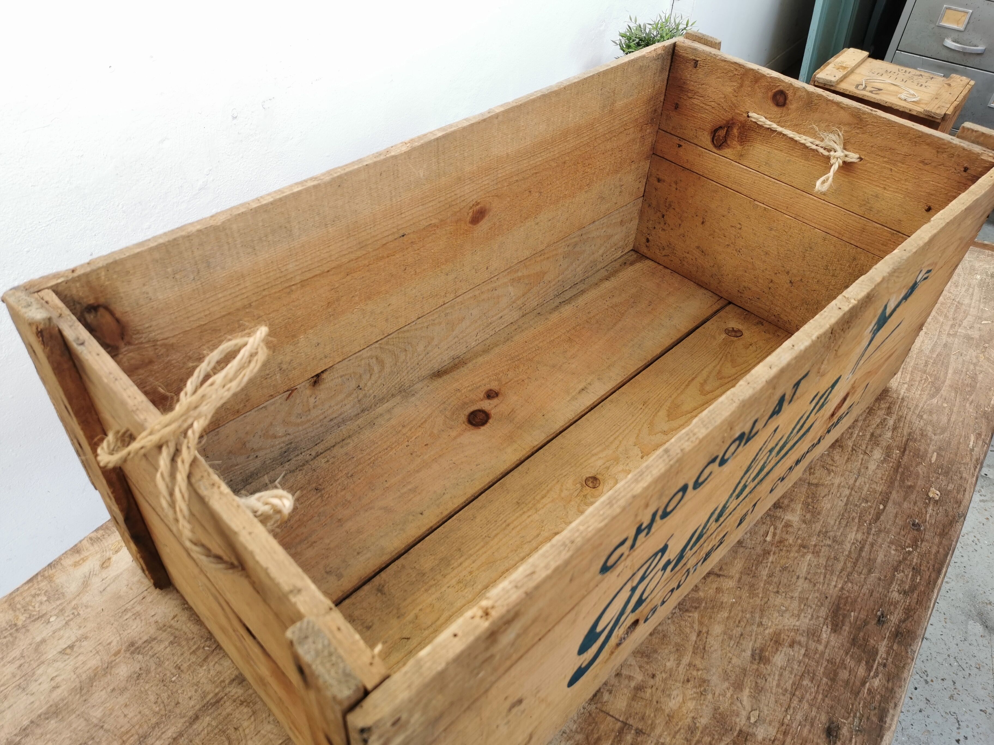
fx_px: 775
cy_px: 372
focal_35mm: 27
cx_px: 497
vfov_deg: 51.4
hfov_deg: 65.3
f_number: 1.8
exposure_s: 1/127
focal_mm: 5.58
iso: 50
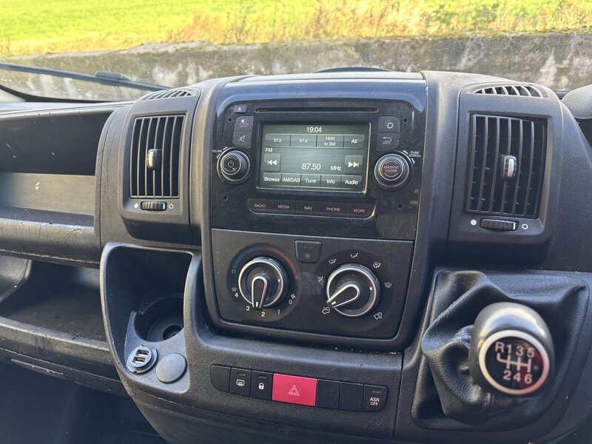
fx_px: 445
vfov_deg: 53.1
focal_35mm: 26
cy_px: 222
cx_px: 296
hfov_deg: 67.3
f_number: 1.6
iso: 125
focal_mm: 5.96
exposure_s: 1/92
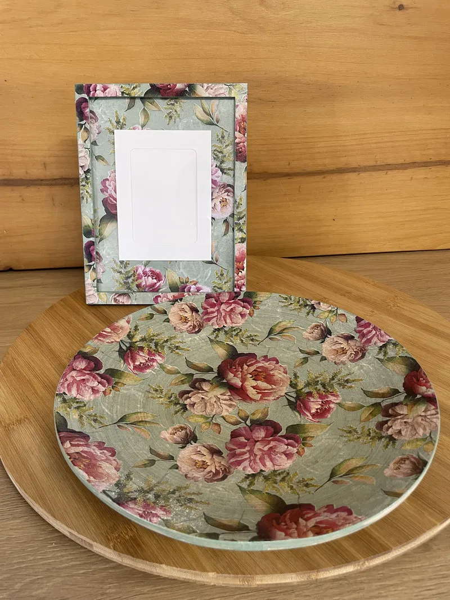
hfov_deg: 53.1
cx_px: 225
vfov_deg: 67.3
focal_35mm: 26
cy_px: 300
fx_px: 451
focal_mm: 4.2
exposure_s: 1/50
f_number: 1.6
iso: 125
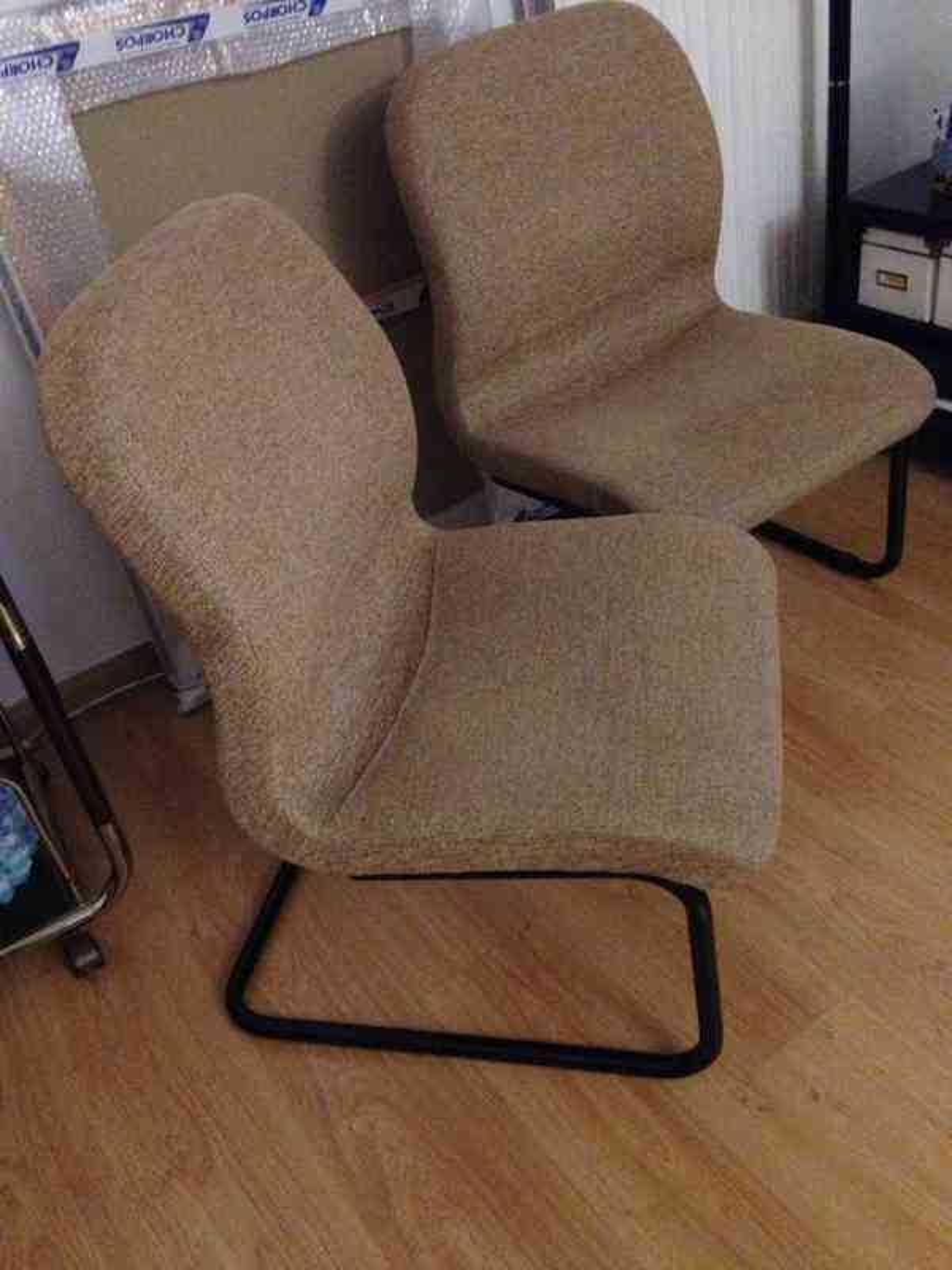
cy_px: 635
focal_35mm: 33
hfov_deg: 42.9
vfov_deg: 55.4
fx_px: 1210
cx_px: 476
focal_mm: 4.12
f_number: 2.4
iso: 800
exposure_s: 1/15
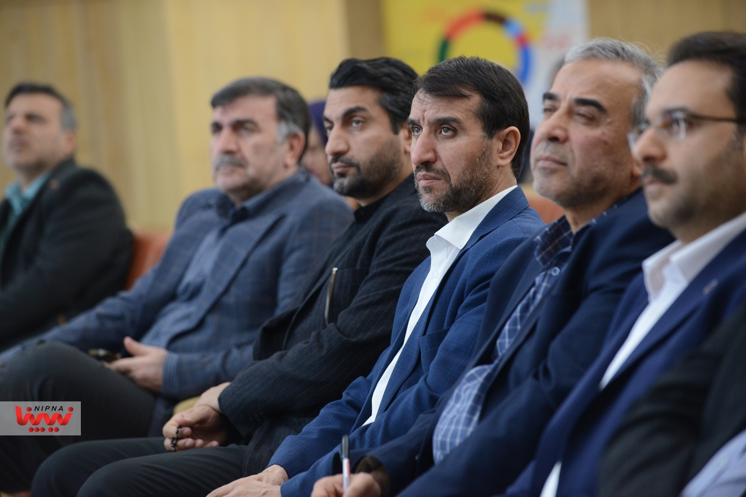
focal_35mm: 140
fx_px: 2902
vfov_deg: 9.8
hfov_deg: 14.7
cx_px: 373
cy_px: 248
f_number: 3.5
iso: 2500
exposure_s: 1/100
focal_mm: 140
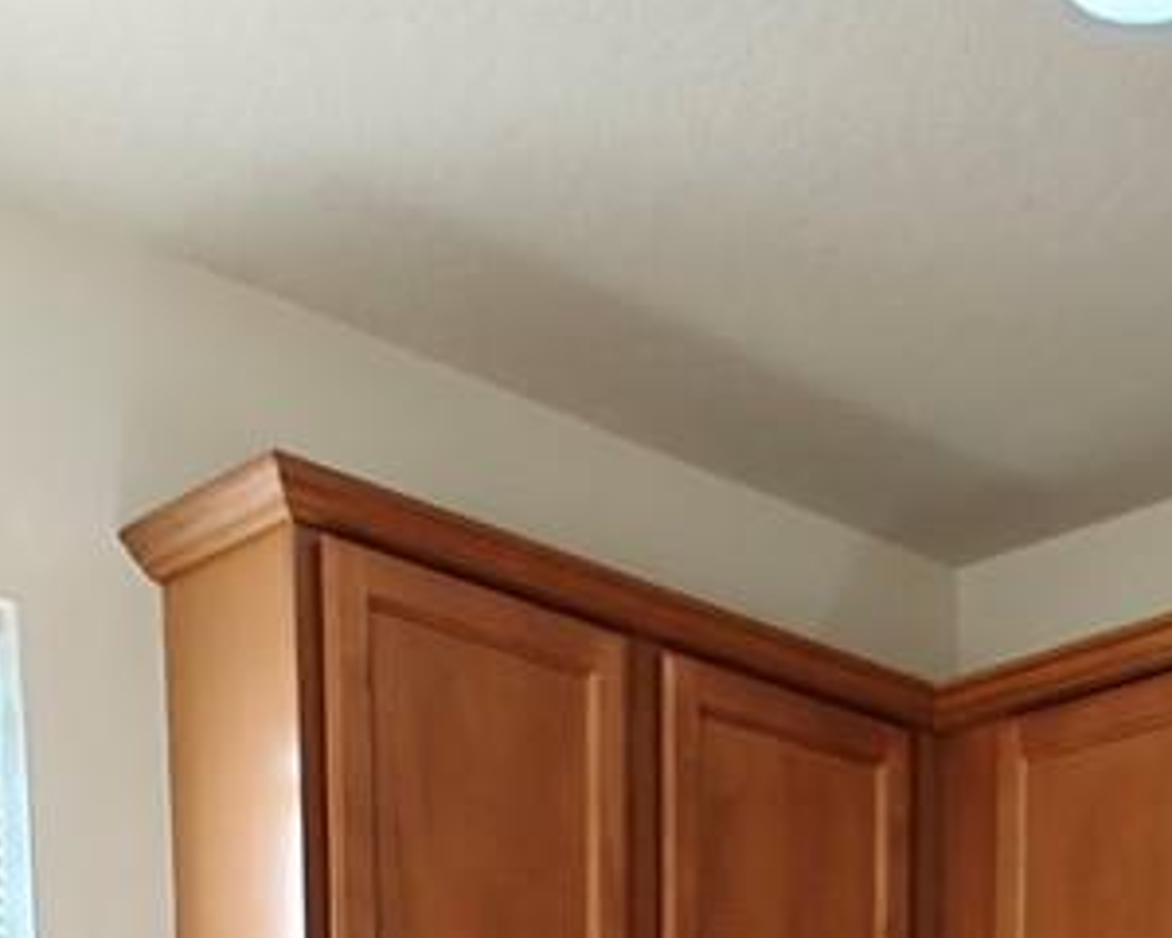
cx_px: 1059
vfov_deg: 15.6
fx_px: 2532
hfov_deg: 25.3
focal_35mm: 73
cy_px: 1993
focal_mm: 2.62
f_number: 2.2
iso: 100
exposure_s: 1/50
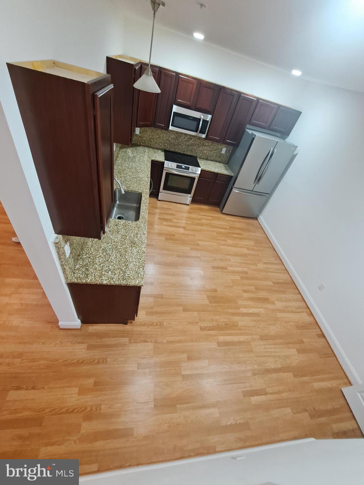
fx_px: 182
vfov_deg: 106.2
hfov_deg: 89.9
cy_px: 242
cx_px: 182
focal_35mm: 13
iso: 200
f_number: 2.2
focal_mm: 1.74
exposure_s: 1/33
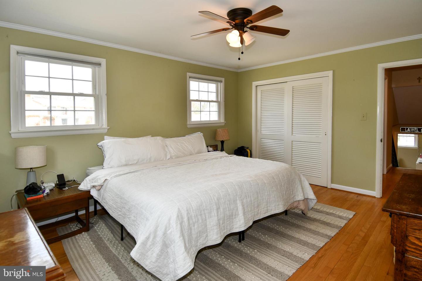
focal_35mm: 18
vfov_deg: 67.4
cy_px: 140
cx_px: 211
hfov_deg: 90.0
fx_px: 211
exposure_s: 1/100
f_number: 5
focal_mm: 12
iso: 200
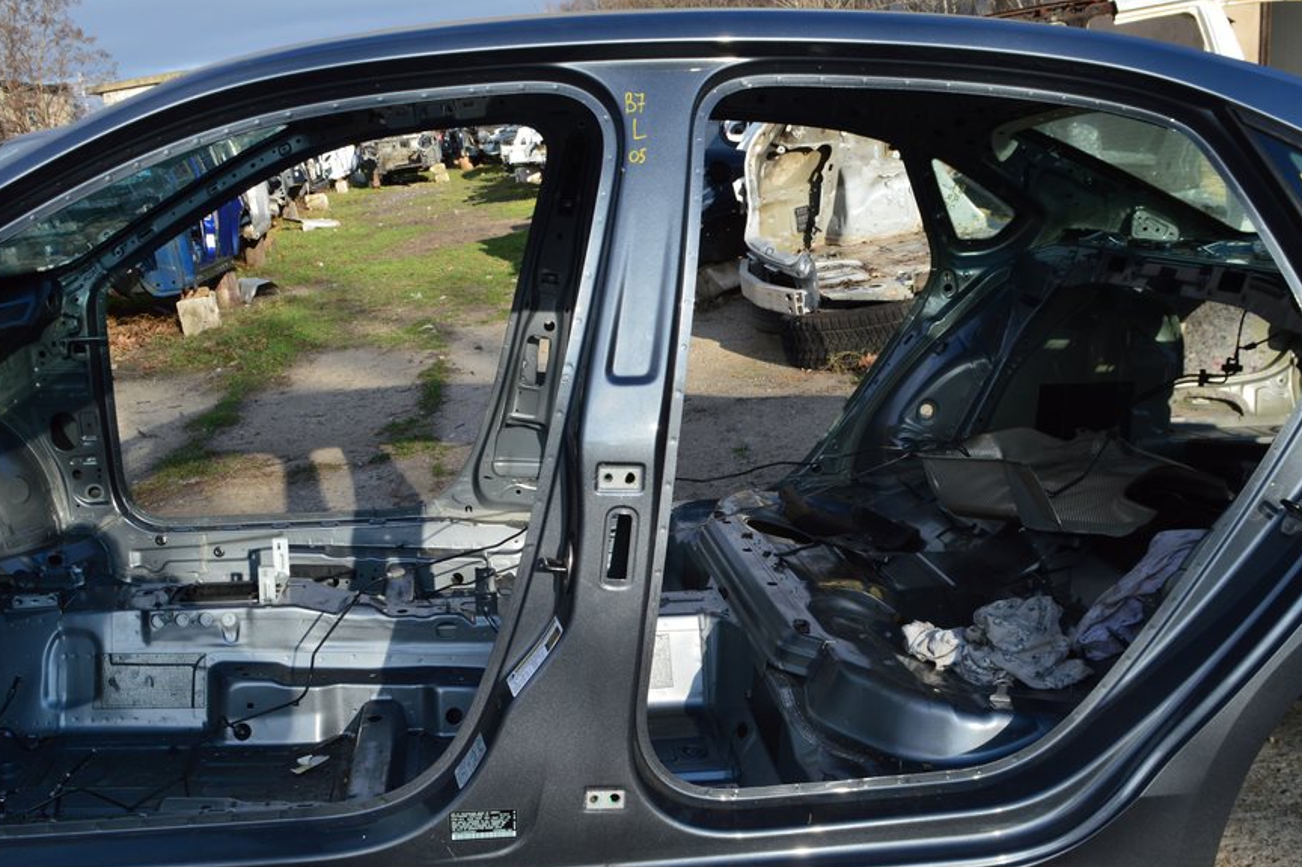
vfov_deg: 41.1
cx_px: 561
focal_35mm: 32
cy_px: 455
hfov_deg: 58.5
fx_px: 1157
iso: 400
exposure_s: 1/320
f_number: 10
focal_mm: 18
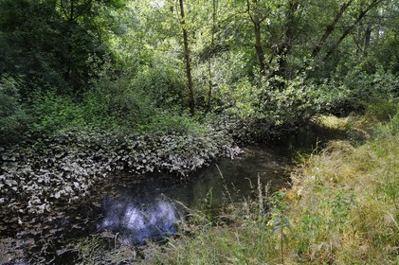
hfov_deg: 73.8
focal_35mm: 24
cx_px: 200
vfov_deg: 53.1
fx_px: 266
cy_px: 132
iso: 200
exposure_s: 1/80
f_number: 6.3
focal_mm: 24
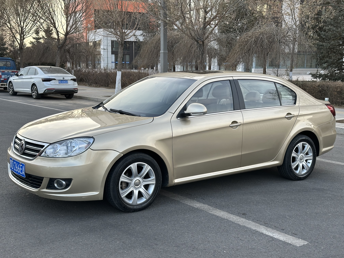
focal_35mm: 48
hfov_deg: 39.7
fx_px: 477
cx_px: 172
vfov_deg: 30.3
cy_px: 129
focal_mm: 6.86
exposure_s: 1/393
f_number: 1.78
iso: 64
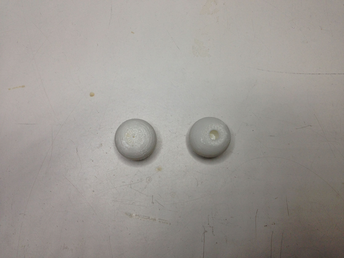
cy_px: 129
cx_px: 172
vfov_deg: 42.9
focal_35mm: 33
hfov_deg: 55.4
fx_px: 328
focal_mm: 4.12
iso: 50
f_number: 2.4
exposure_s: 1/100
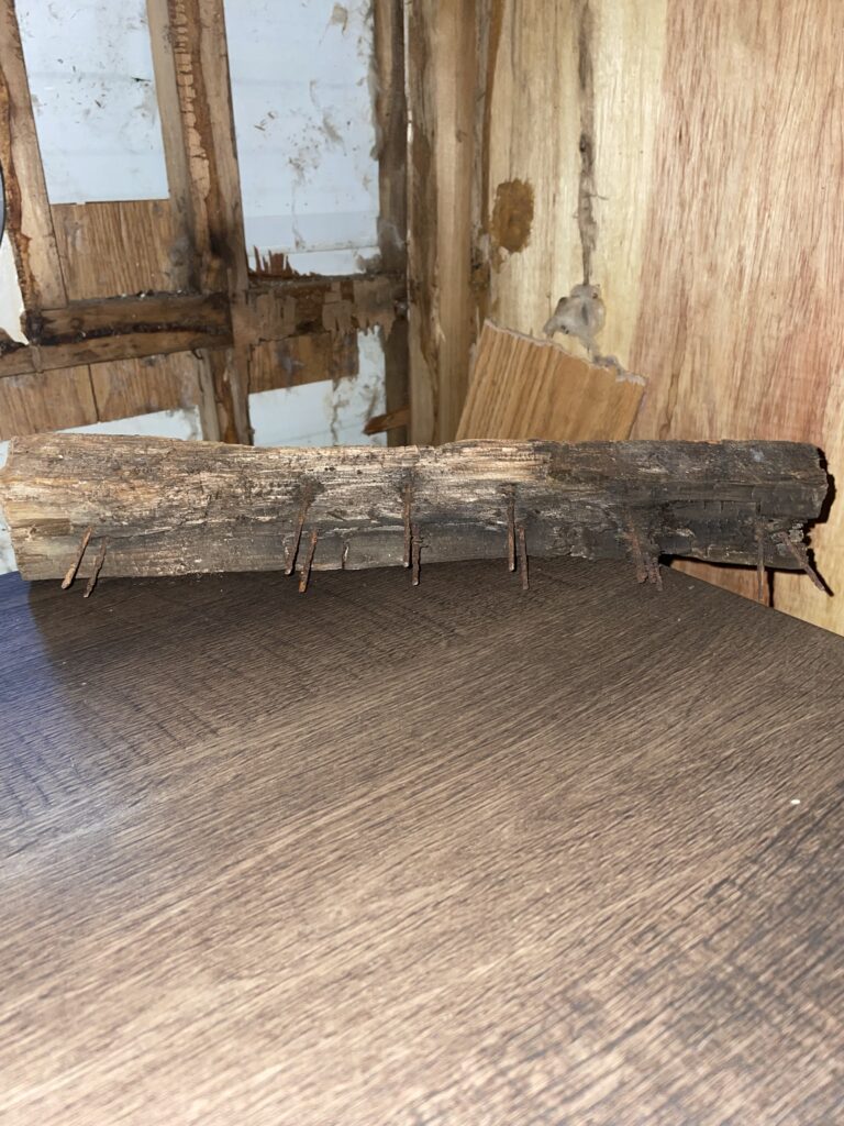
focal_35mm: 26
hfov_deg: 53.1
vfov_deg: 67.3
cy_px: 563
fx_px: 845
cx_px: 422
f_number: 1.6
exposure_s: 1/33
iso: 64
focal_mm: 4.2
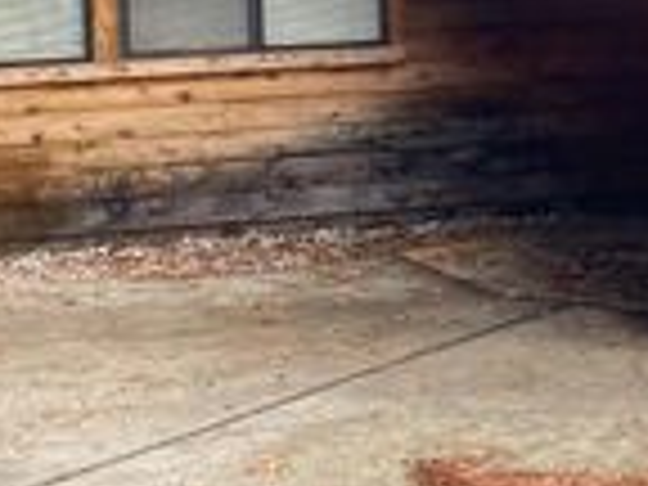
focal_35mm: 90
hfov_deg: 21.7
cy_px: -140
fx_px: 1685
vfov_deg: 15.6
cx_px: 450
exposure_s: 1/156
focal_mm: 4.25
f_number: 1.8
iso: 32
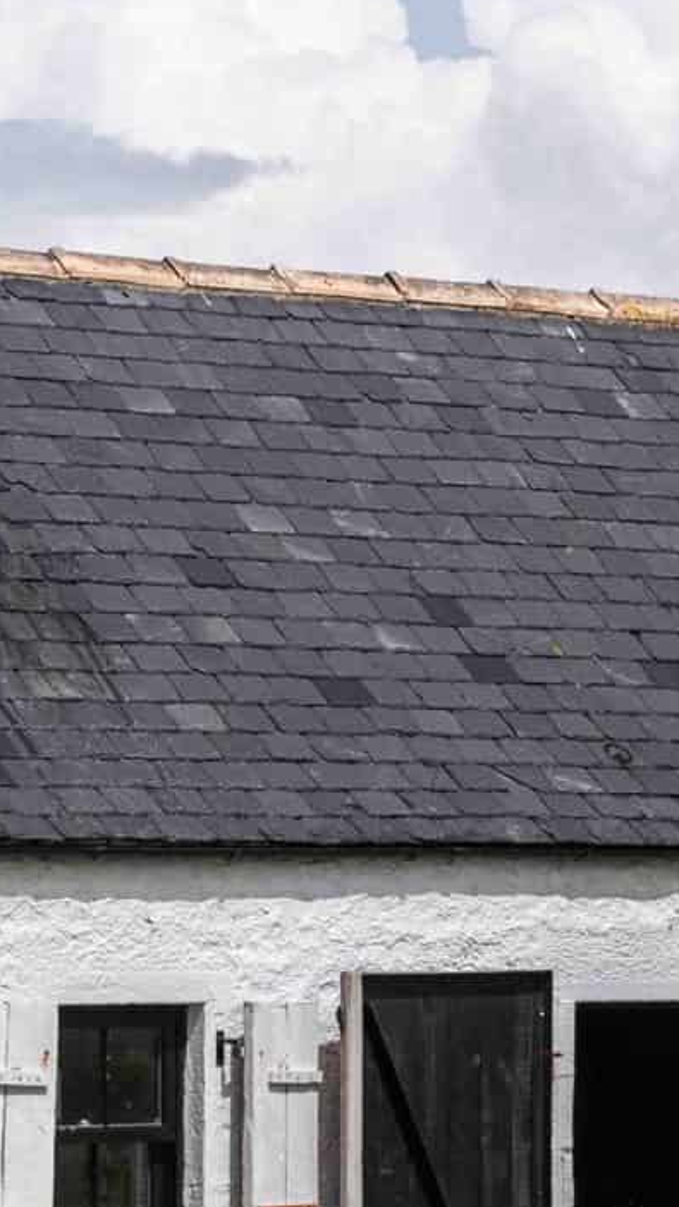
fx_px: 6880
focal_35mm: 215
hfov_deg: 5.6
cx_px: 368
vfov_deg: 10.0
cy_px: 806
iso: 160
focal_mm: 50
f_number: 2.8
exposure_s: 1/3200
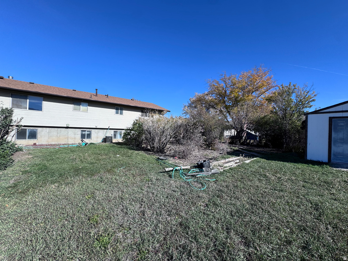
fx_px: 141
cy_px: 130
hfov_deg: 102.1
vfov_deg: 85.7
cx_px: 174
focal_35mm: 14
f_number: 2.2
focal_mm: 2.22
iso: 40
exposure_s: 1/1600
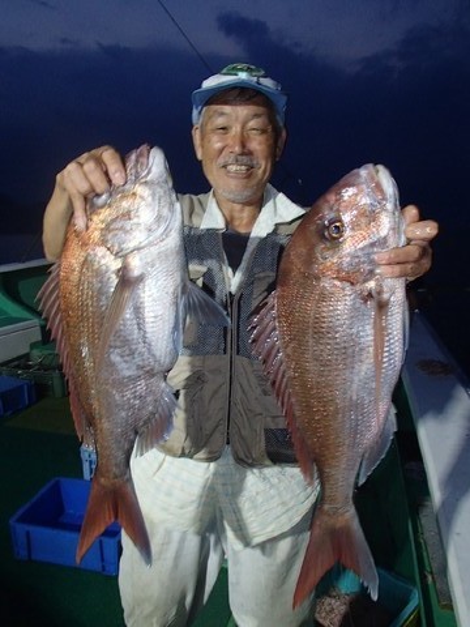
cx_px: 235
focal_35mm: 28
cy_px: 314
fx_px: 507
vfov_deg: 63.4
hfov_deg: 49.7
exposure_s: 1/30
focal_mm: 5
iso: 400
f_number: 3.9
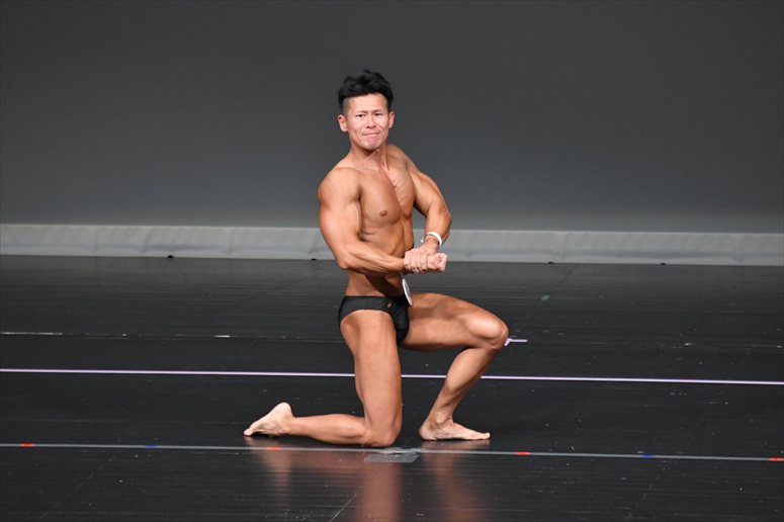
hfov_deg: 5.5
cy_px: 261
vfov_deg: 3.7
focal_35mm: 375
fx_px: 8163
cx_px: 392
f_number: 5.6
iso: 4000
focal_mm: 250
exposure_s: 1/400
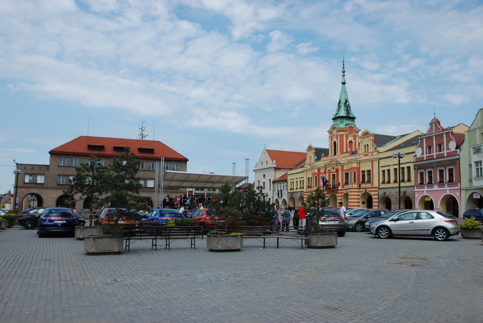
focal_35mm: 30
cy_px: 162
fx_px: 403
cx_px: 242
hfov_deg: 61.9
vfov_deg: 43.7
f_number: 8
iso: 200
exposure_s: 1/500
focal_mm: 20
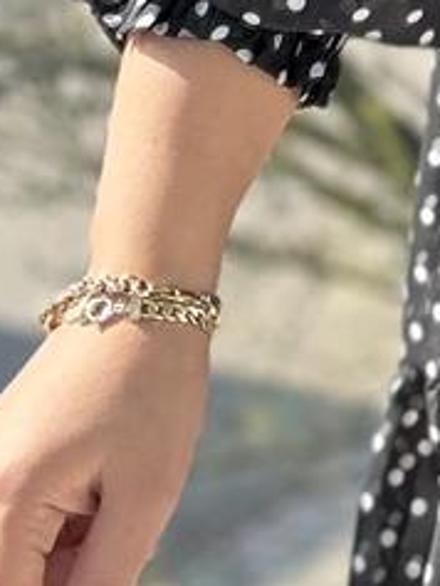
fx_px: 4572
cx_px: 981
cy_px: -471
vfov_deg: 7.1
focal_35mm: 270
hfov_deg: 5.4
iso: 64
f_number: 1.78
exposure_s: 1/358
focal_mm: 6.86
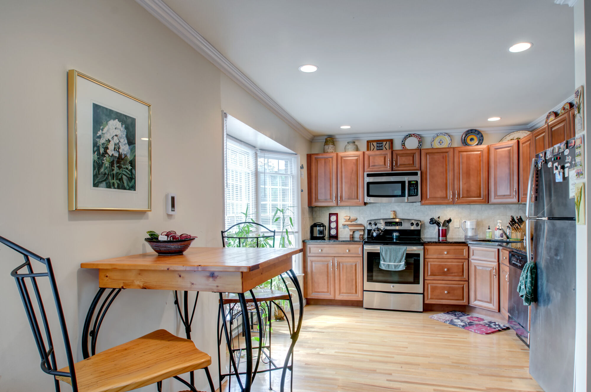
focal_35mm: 21
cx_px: 296
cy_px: 196
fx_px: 344
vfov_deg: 59.4
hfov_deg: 81.3
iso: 100
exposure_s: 1/5
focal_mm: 14
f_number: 8
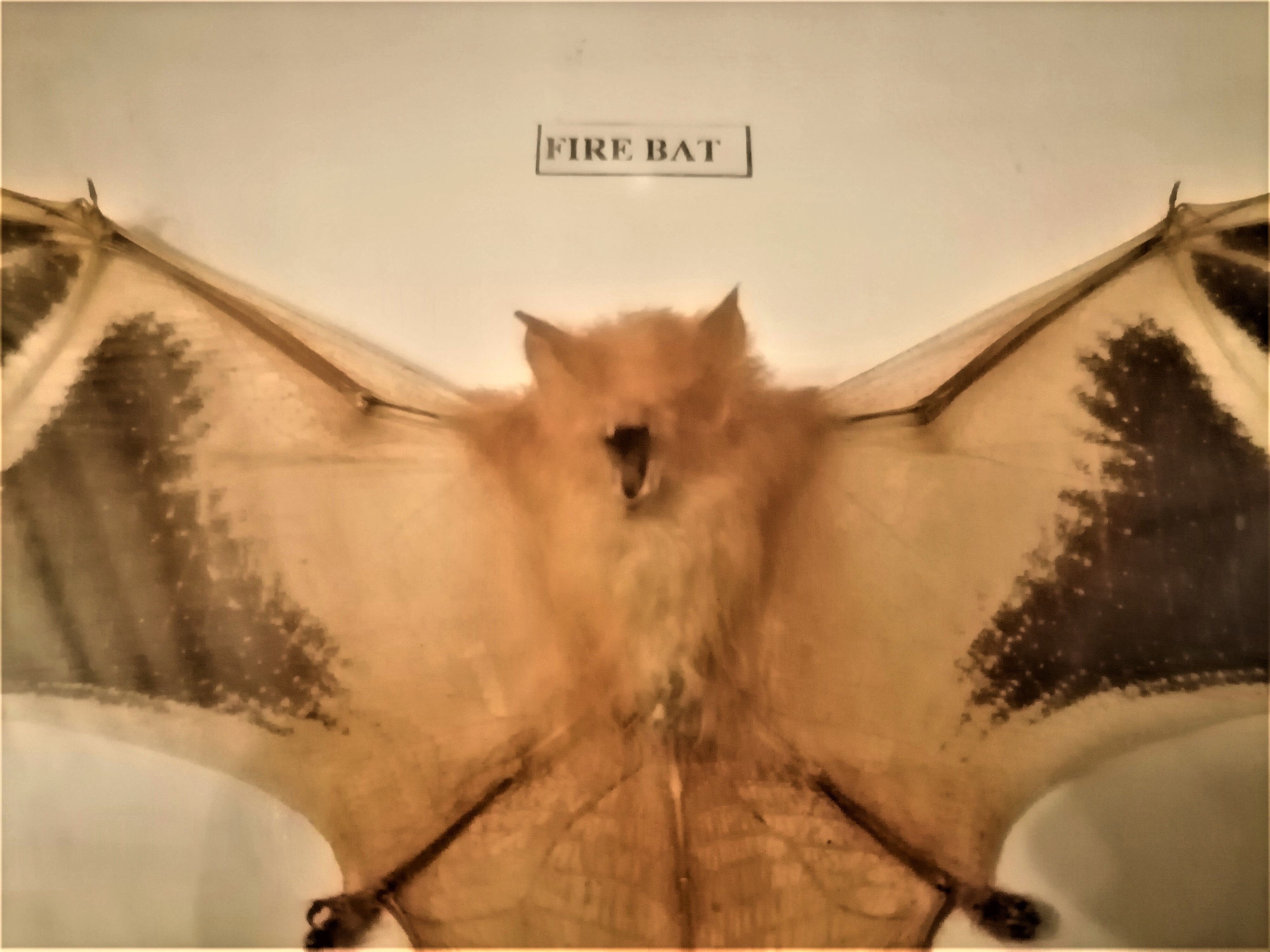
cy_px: 476
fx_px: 954
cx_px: 635
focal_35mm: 26
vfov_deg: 53.1
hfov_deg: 67.3
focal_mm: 5.4
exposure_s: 1/14.3
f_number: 1.8
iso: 2000
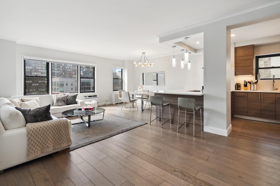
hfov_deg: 100.4
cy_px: 93
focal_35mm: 15
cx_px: 140
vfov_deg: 77.3
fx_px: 117
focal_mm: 10
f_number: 8
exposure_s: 1/25
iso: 100
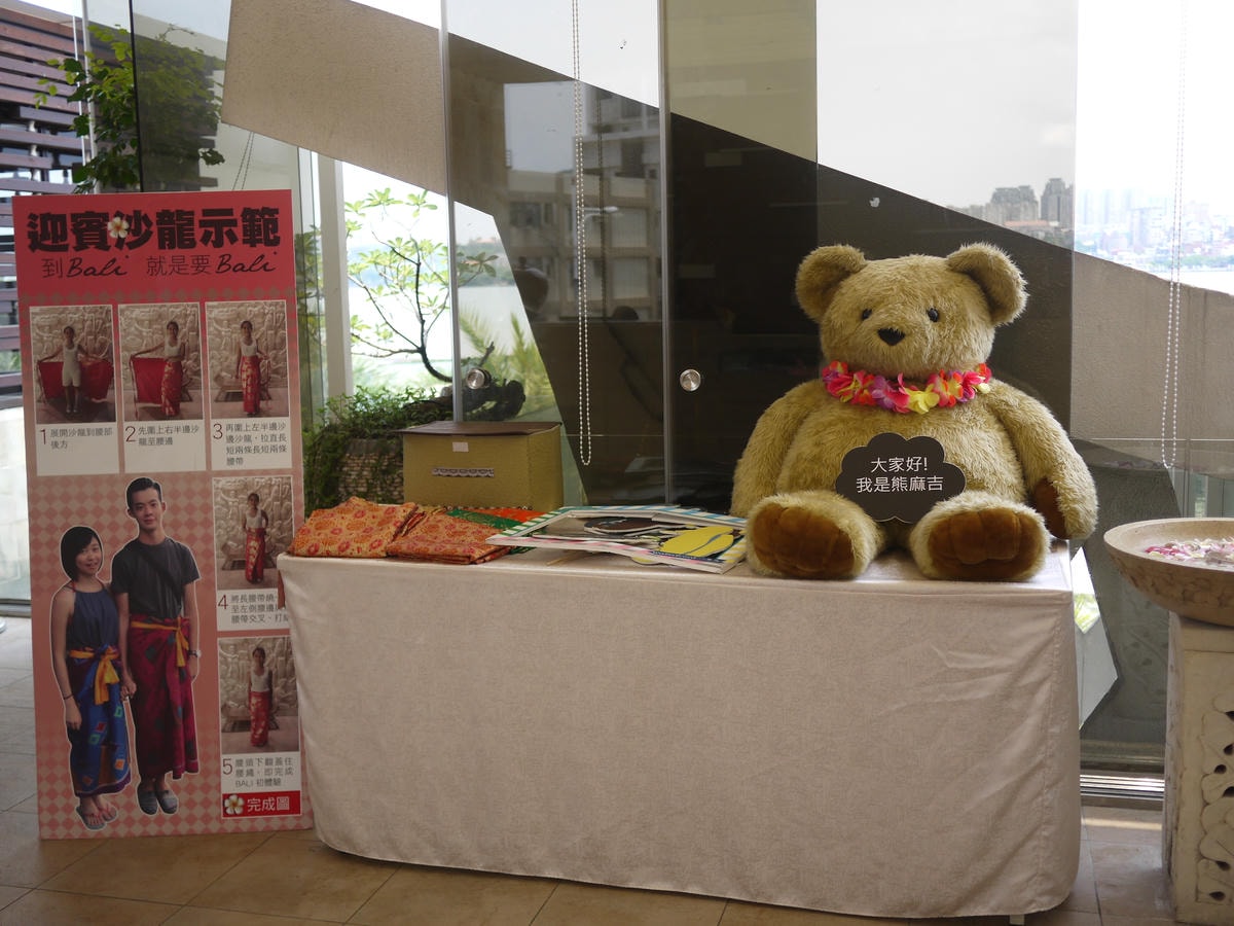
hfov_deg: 46.8
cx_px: 617
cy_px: 463
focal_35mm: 40
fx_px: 1426
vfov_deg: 36.0
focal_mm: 20
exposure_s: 1/800
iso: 160
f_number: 2
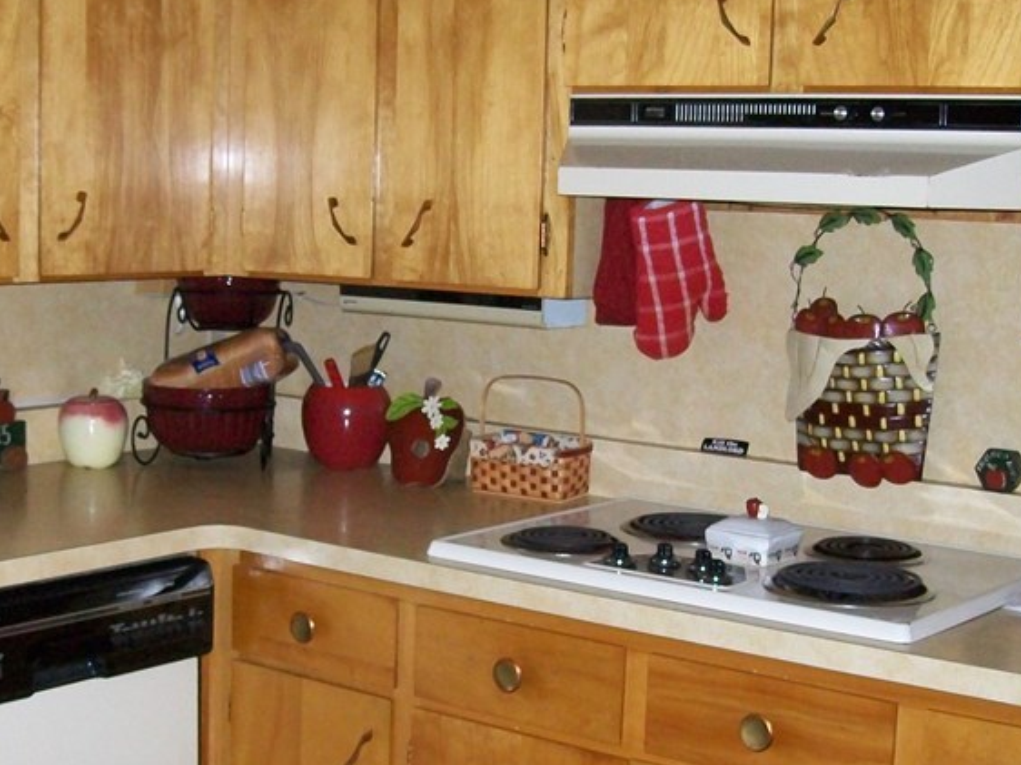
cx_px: 434
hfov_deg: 31.2
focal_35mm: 62
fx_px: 1828
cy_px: 478
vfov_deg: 23.6
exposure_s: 1/60
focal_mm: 6.1
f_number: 2.7
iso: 160
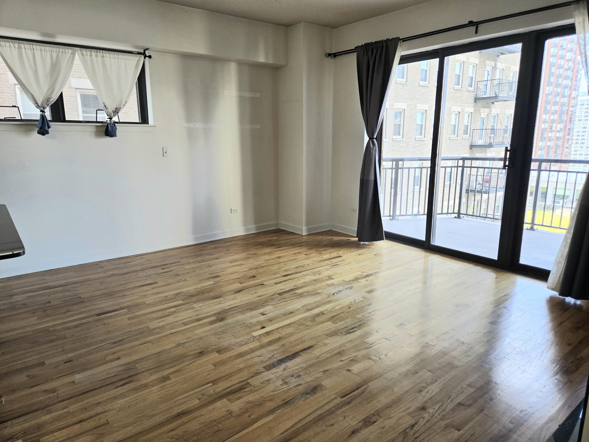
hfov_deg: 73.9
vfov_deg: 58.9
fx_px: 391
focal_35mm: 23
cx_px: 294
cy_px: 221
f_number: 1.8
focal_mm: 5.4
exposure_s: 1/120
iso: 50
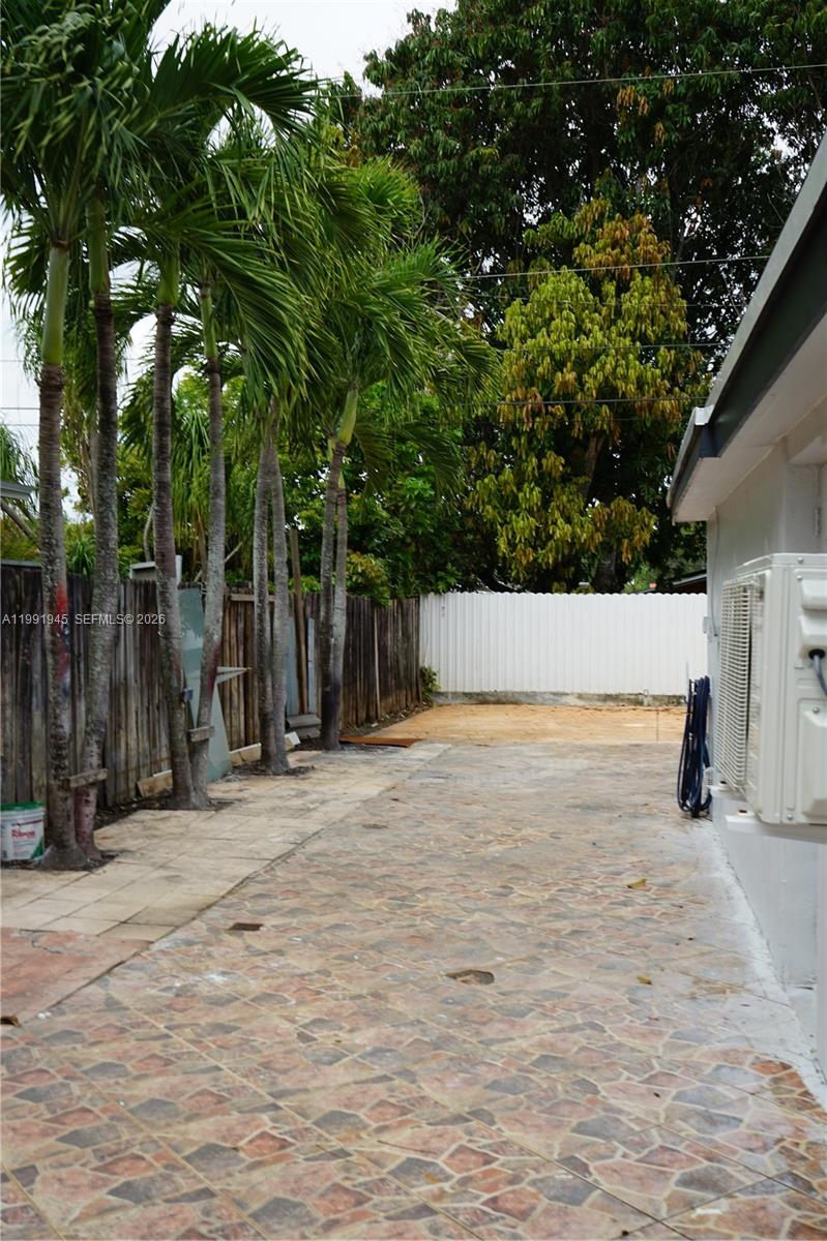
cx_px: 414
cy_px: 620
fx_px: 1207
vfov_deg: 54.5
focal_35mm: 35
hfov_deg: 37.8
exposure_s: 1/100
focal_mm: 35
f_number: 10
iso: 100
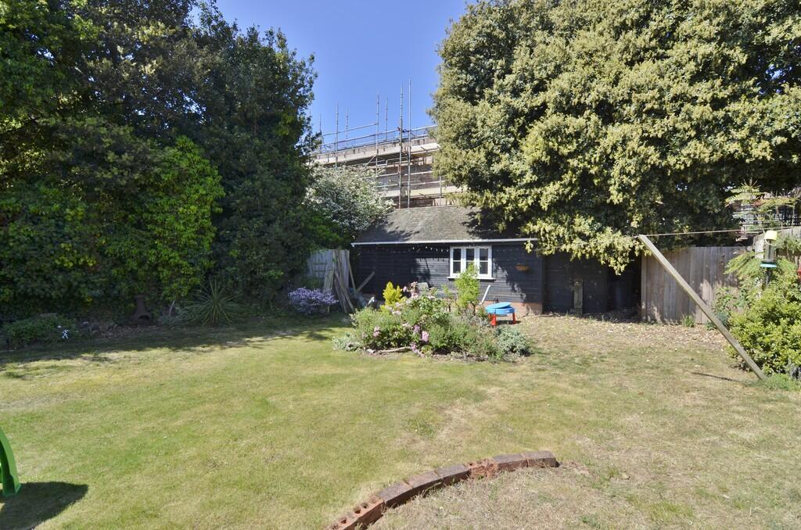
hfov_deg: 95.1
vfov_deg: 71.8
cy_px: 265
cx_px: 400
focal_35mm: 16
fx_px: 366
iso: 180
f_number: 8
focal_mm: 11
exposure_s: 1/250
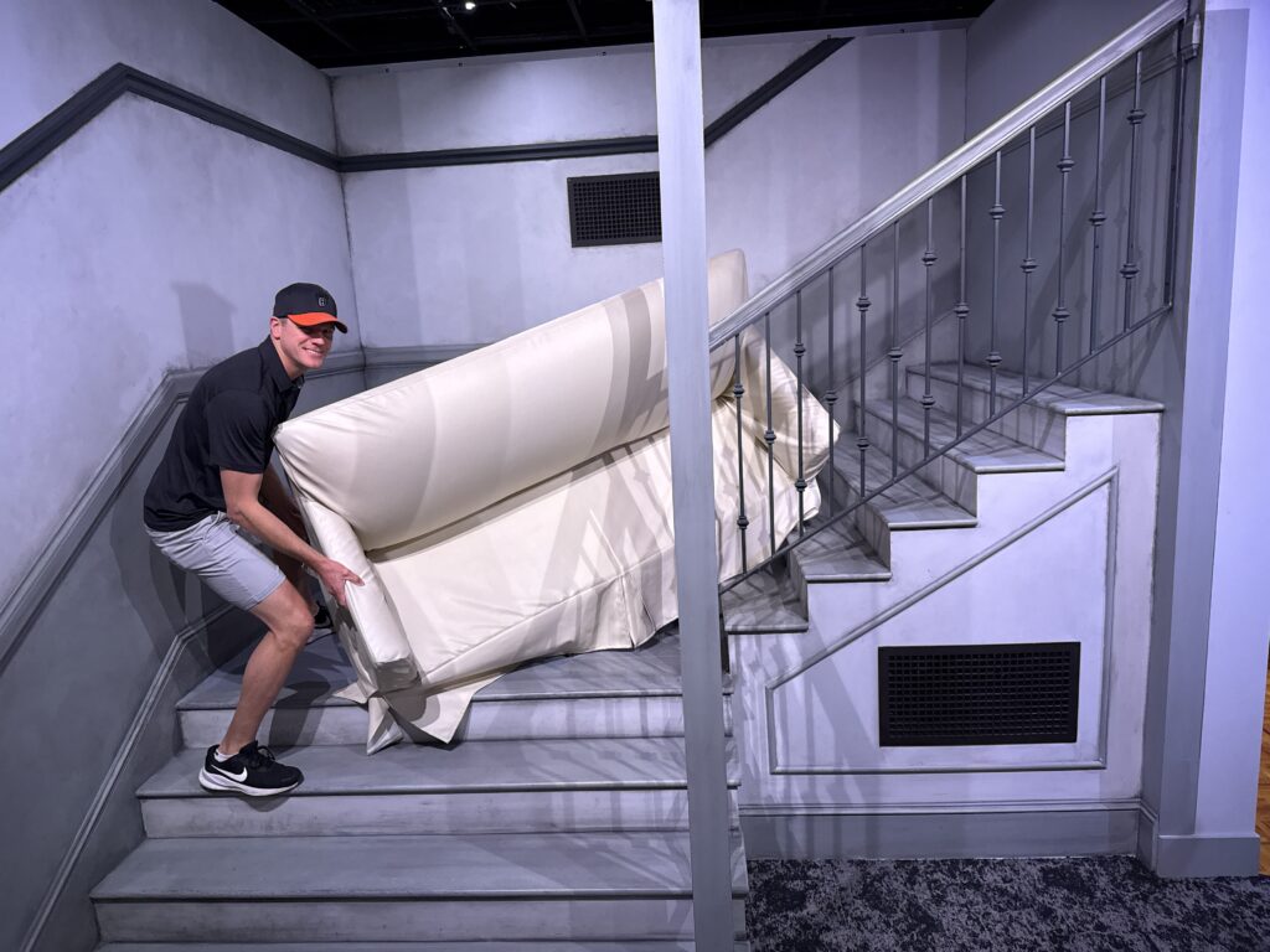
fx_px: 881
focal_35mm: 24
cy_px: 476
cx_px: 635
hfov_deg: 71.6
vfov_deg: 56.8
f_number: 1.78
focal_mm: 6.76
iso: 400
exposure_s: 1/60
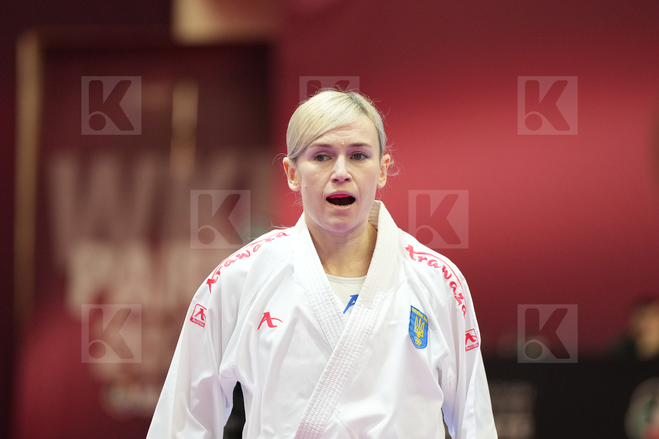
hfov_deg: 6.9
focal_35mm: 300
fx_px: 5491
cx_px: 330
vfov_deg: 4.6
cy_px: 220
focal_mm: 200
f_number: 2.8
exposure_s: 1/1000
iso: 2500
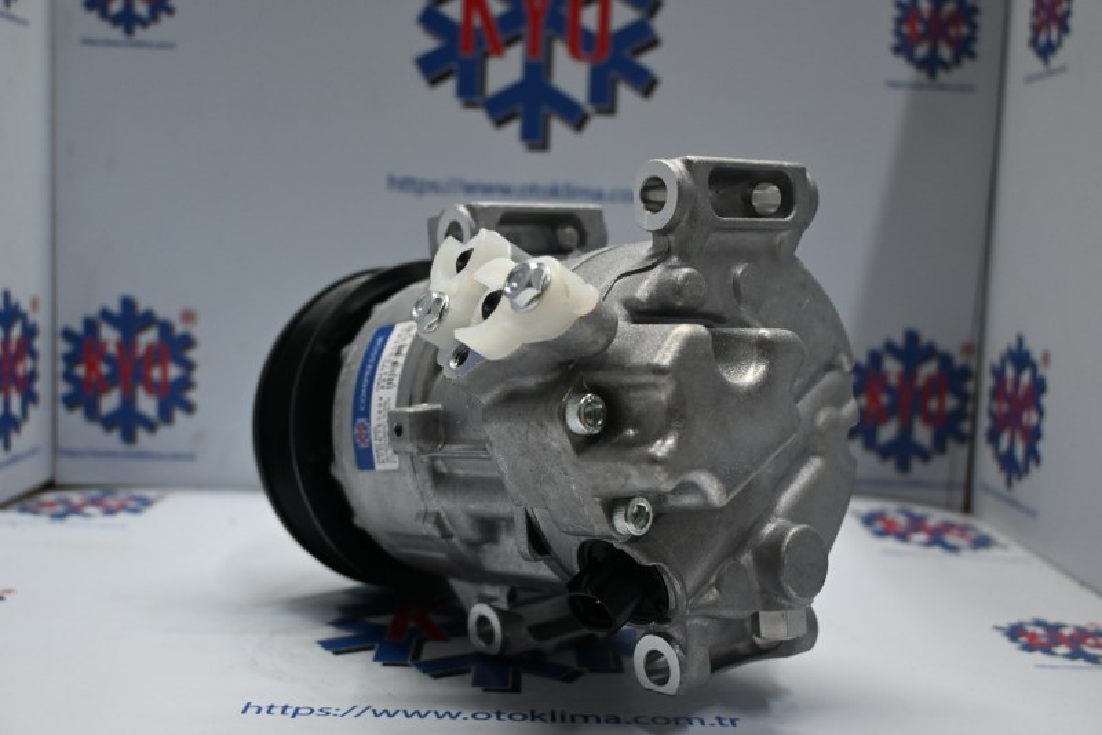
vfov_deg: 35.5
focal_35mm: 38
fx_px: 1148
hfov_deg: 51.3
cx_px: 551
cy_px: 368
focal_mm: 25
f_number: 4.2
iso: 900
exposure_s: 1/125
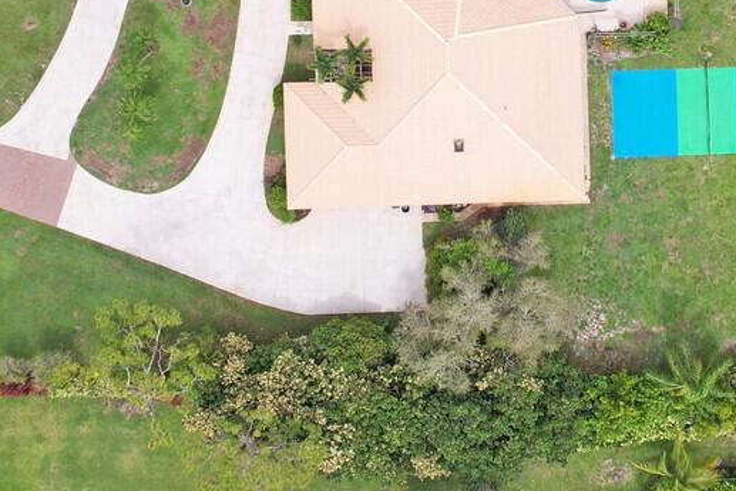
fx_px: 1391
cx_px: 476
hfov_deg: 29.5
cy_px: 9
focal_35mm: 68
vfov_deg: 19.5
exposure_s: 1/2000
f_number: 2.8
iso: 160
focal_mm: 8.38
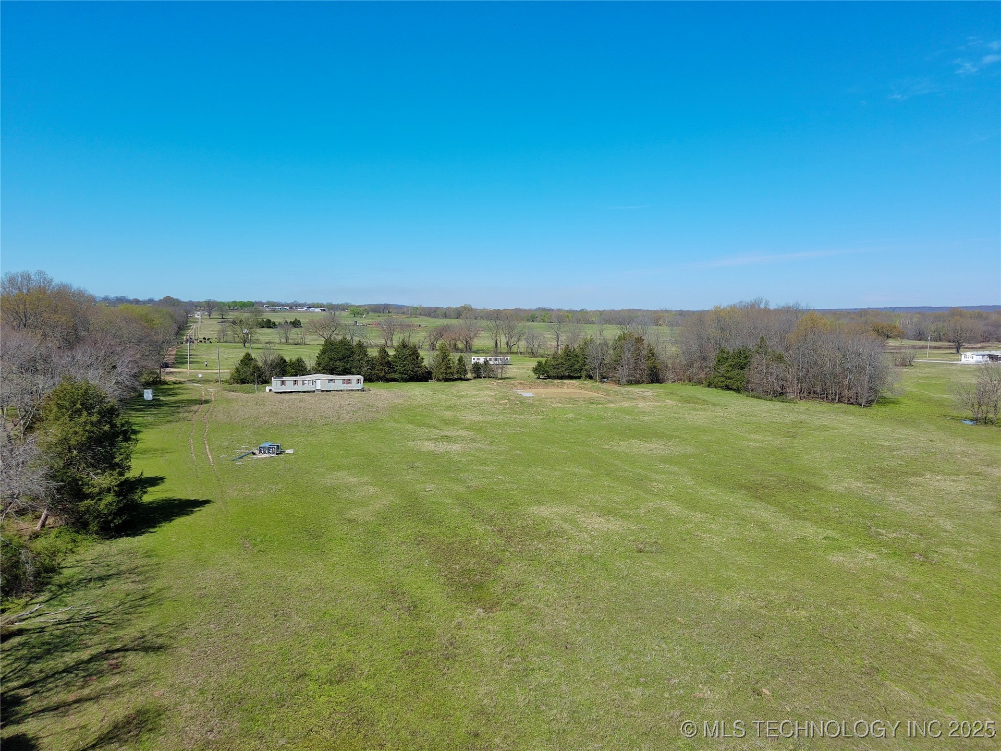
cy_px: 376
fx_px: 665
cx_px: 500
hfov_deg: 73.9
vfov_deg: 58.9
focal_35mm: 23
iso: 100
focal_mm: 6.67
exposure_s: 1/3289
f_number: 1.9
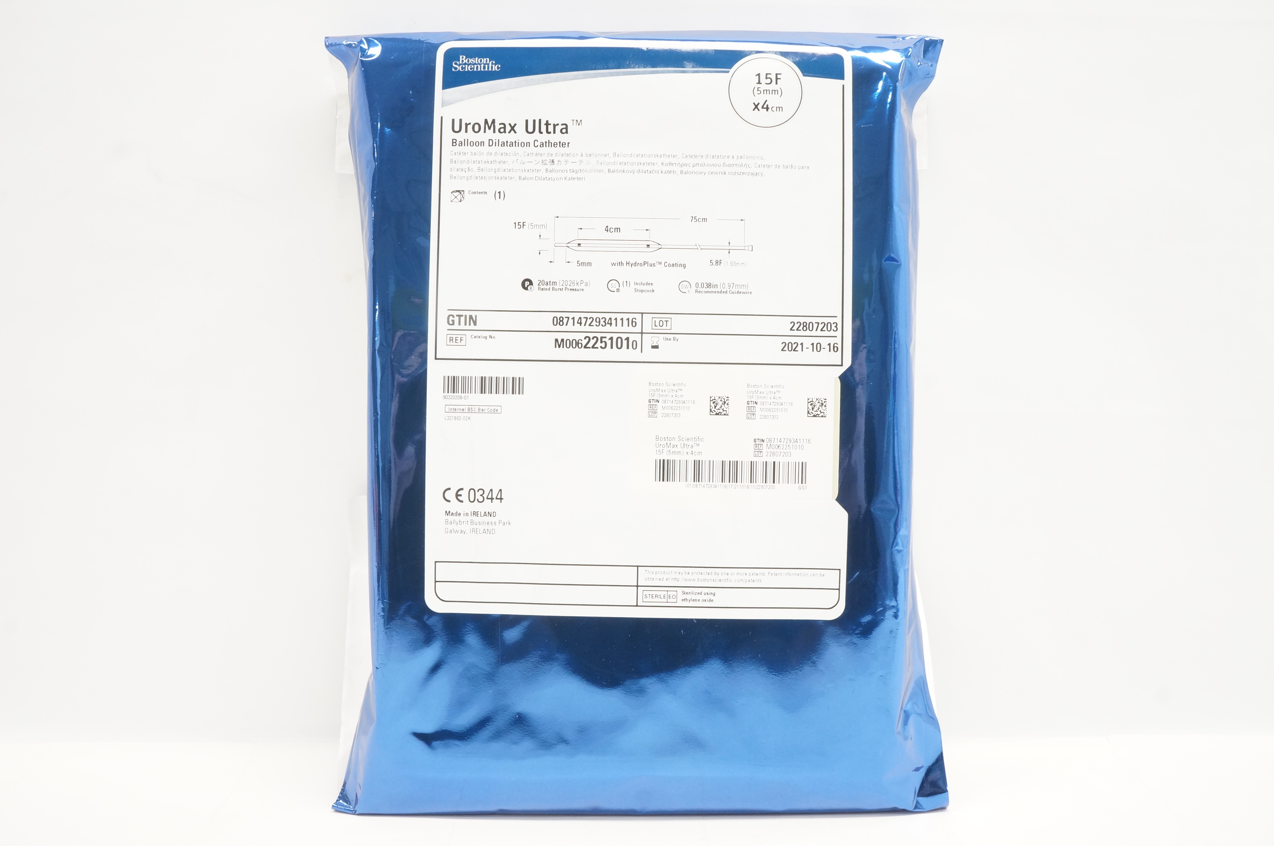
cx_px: 637
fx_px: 954
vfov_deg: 47.8
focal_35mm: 27
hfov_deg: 67.4
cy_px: 423
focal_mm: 18
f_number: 13
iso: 800
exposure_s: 1/15
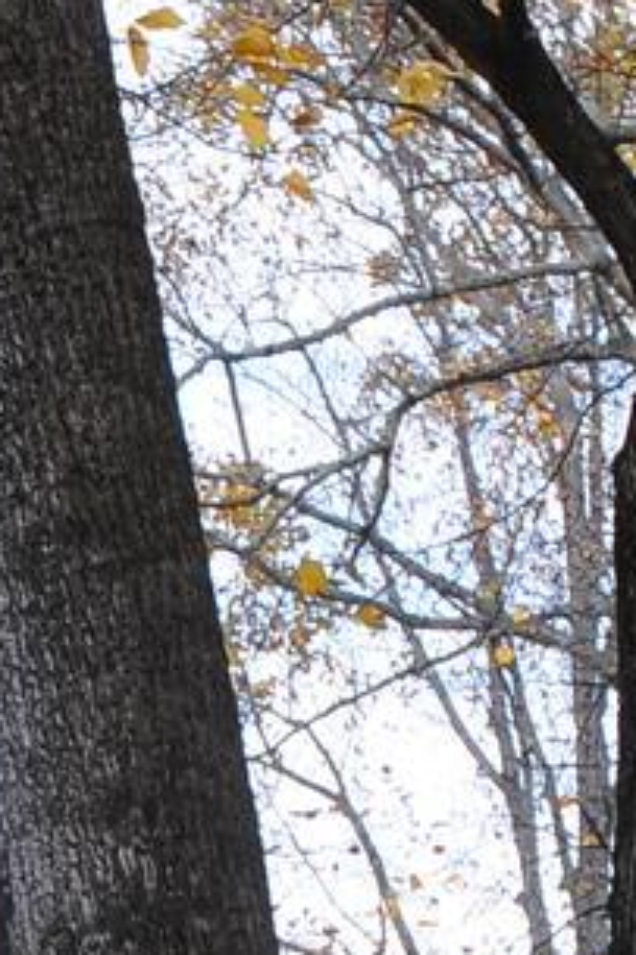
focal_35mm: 302
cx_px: -1541
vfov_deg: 6.6
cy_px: 2073
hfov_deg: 4.3
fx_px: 8011
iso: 320
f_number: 7.1
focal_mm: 30
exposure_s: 1/200
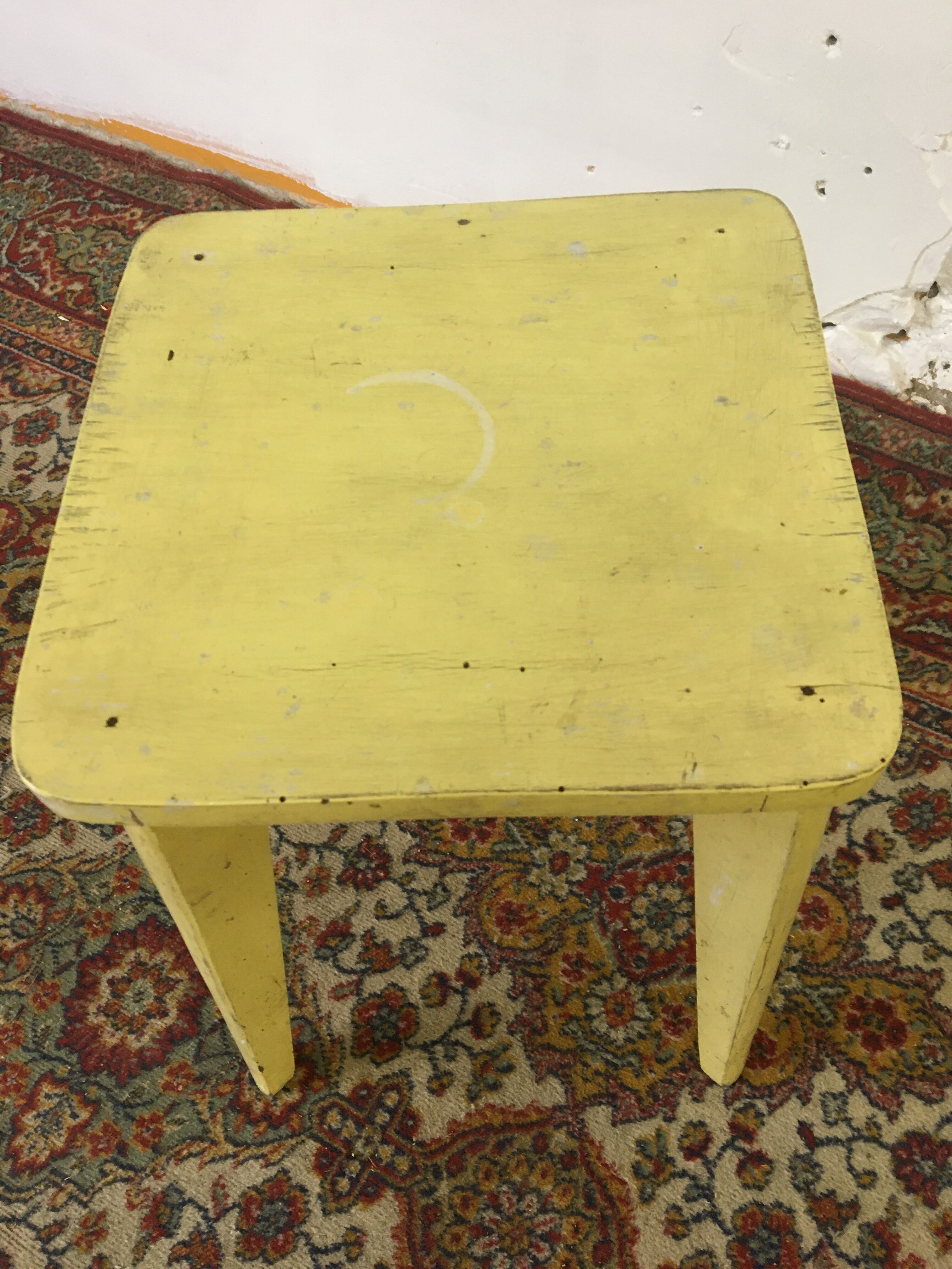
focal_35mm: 29
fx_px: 1063
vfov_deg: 61.7
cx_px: 476
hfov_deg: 48.2
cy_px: 634
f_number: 2.2
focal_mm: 4.15
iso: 125
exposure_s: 1/33
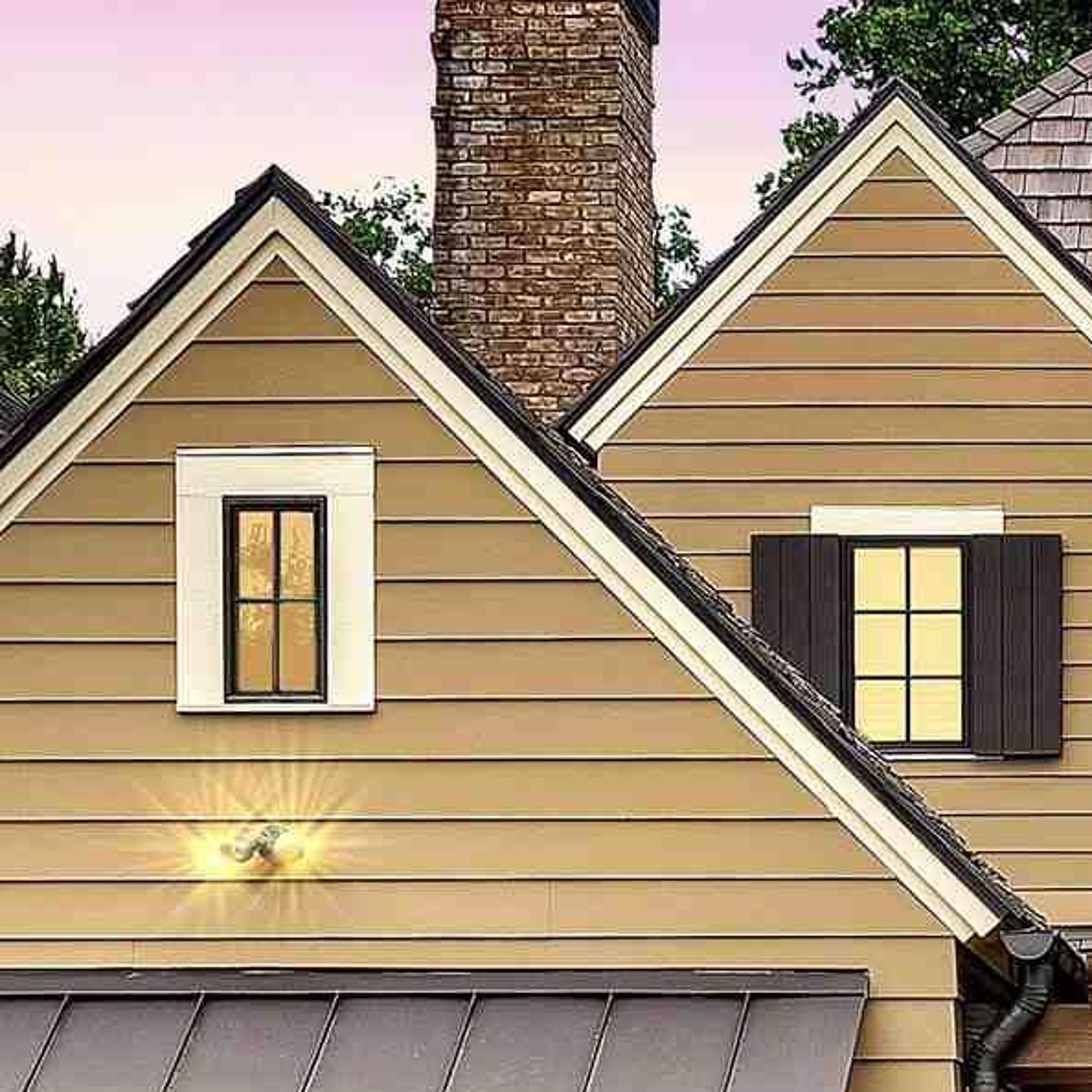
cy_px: 1028
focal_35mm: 125
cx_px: 1618
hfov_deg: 13.2
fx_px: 4468
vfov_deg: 13.8
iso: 160
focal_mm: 28.5
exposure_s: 1/160
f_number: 9
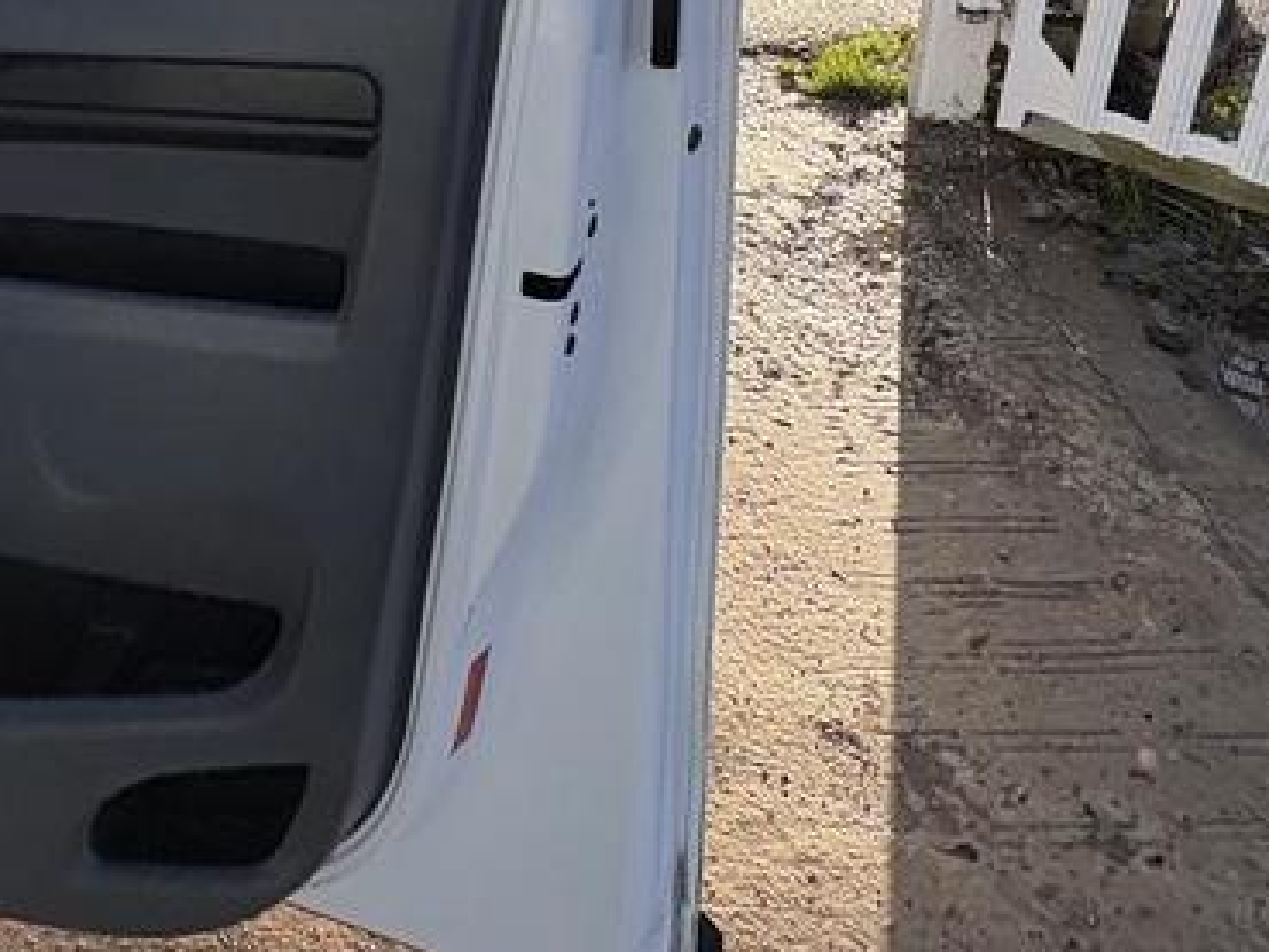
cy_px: -38
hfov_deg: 52.5
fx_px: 1247
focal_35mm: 34
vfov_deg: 36.7
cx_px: 385
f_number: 2.2
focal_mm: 2.22
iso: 40
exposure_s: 1/605
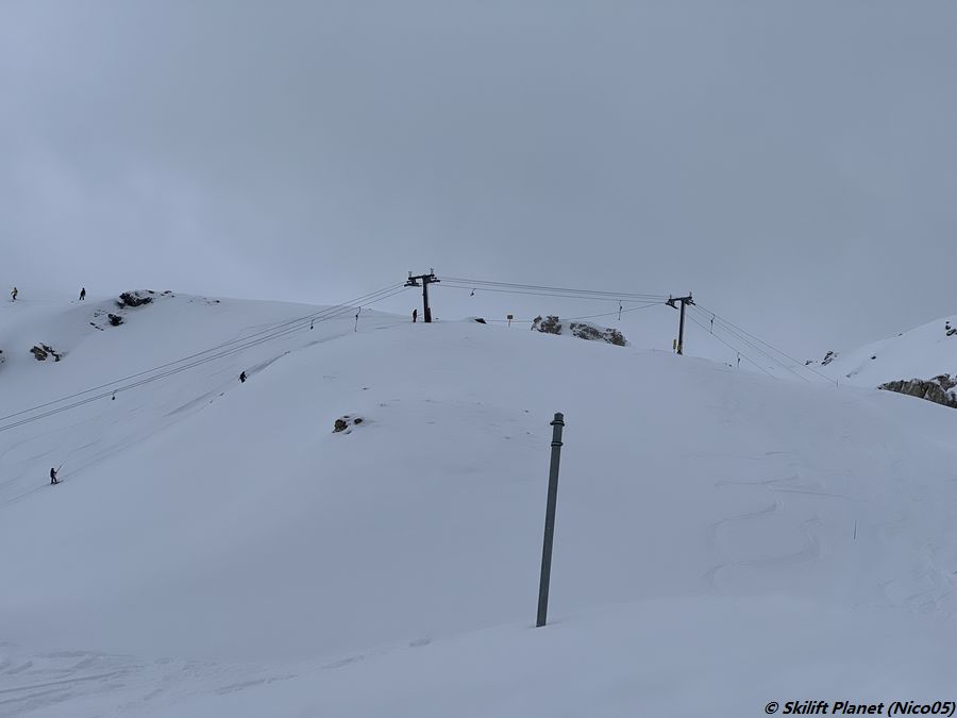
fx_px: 2129
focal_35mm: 77
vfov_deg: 19.1
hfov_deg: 25.3
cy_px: 359
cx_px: 478
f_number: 2.8
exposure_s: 1/3040
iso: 32
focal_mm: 9
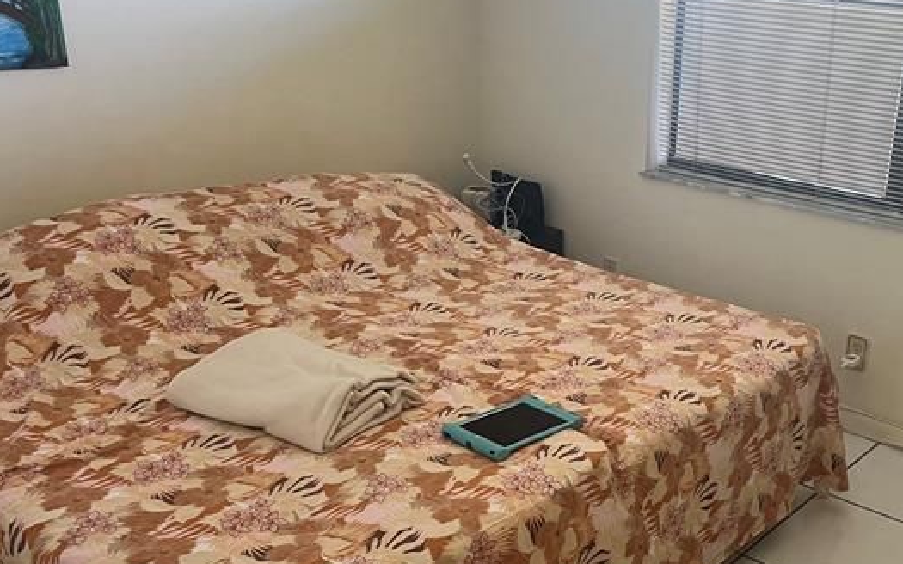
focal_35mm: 42
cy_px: 385
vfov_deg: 30.3
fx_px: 1033
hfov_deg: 46.2
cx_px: 628
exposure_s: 1/60
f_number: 1.5
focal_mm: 5.7
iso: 160
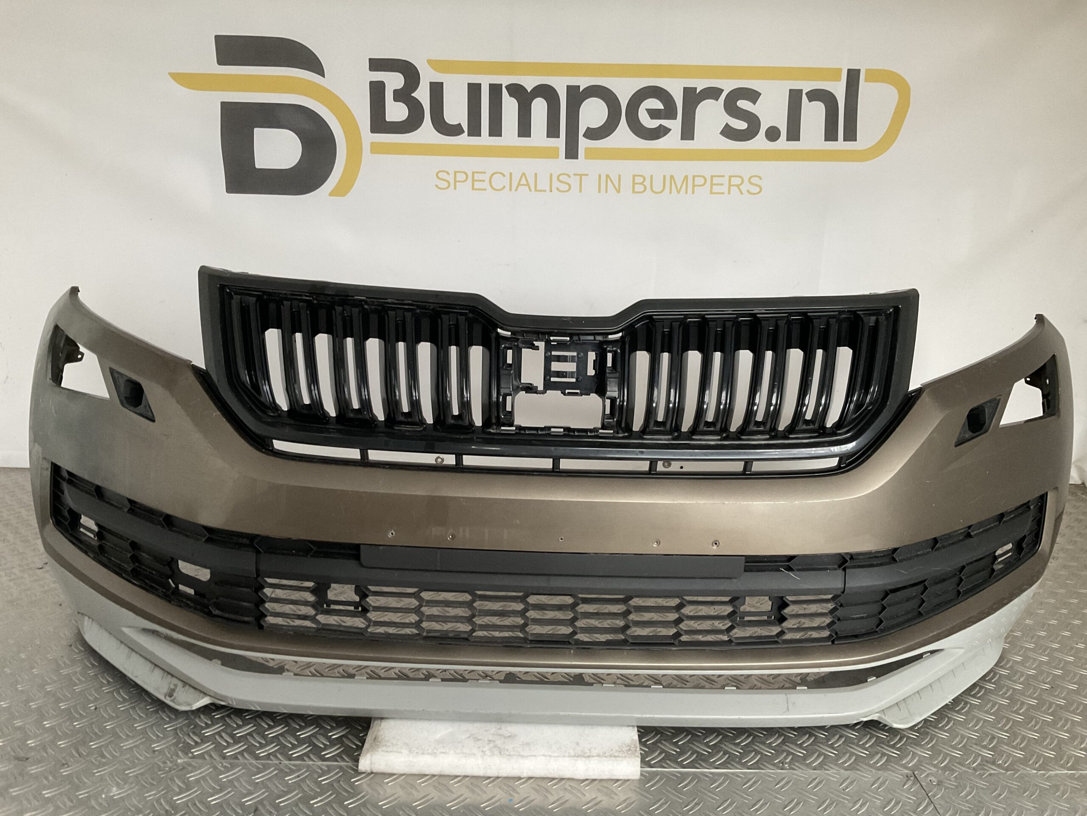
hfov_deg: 61.7
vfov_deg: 48.2
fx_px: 911
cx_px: 544
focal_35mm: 29
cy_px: 408
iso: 250
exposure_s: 1/50
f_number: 1.8
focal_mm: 3
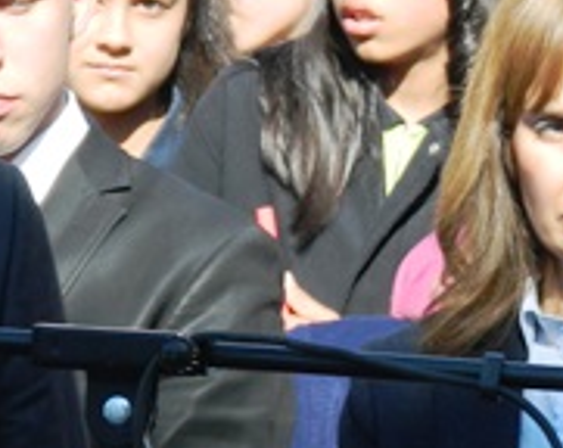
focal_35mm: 519
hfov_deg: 3.7
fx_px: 8629
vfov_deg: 3.0
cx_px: 908
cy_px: 296
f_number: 4.9
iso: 80
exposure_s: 1/200
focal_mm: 27
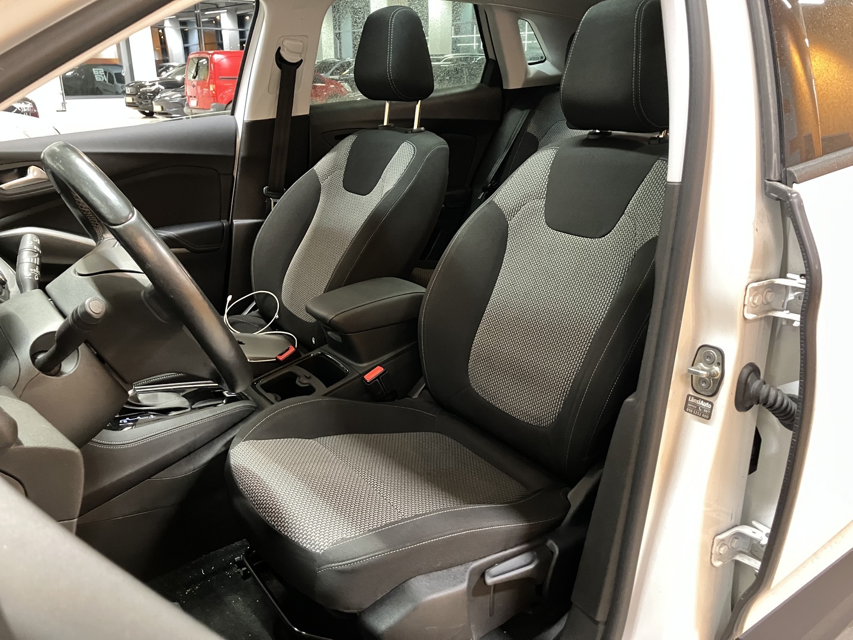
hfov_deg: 63.4
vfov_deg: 49.7
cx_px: 426
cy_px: 320
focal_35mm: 28
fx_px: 690
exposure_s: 1/25
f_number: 1.8
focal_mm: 3.99
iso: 500
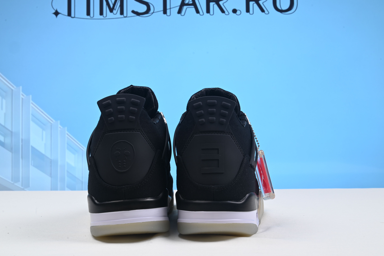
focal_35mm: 44
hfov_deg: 44.5
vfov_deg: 30.5
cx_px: 178
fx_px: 469
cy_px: 118
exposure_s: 1/2.5
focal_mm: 40
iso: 100
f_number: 16
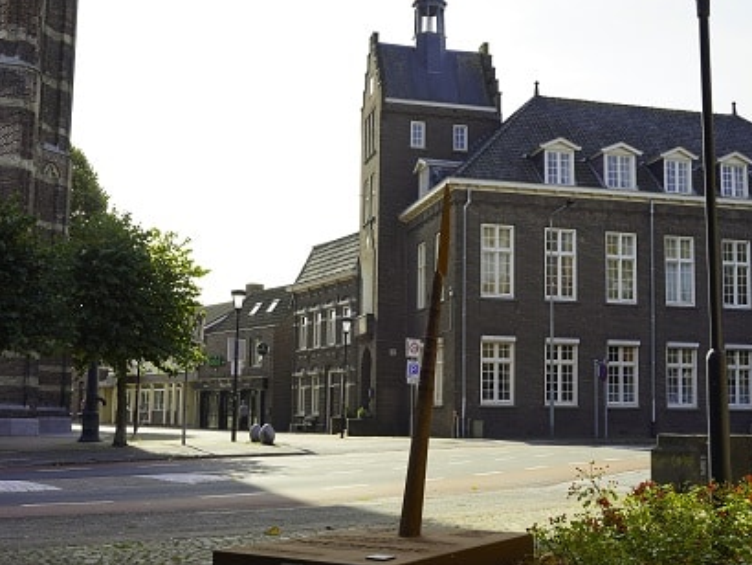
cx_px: 370
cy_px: 317
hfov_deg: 41.8
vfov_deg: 32.0
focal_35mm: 45
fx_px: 984
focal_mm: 32.2
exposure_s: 1/200
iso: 100
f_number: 7.1
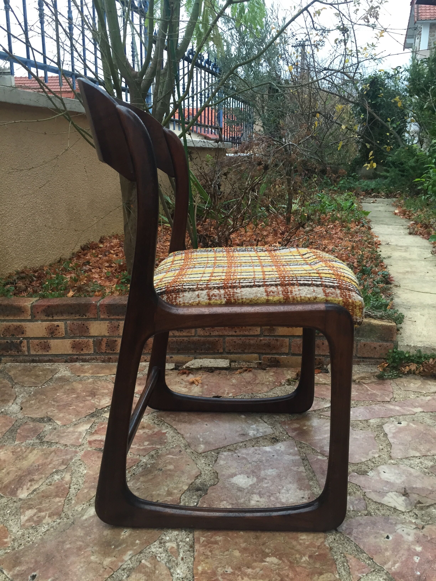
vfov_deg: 61.7
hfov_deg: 48.2
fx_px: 487
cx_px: 218
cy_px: 290
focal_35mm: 29
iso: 40
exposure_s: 1/30
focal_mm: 4.15
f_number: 2.2
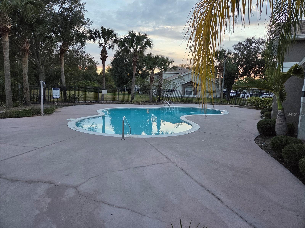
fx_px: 203
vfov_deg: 58.9
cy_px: 114
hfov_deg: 73.9
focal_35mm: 23
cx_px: 152
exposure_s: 1/180
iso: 200
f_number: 1.8
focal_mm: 5.4
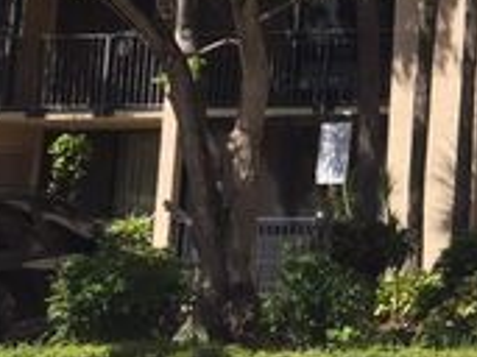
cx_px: 675
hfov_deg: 20.4
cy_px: -32
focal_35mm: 85
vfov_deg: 16.8
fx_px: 1170
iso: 32
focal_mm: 4.15
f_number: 2.2
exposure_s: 1/1980
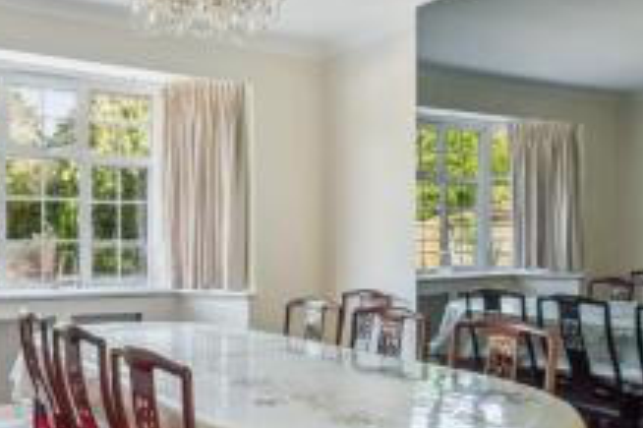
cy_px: 261
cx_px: 189
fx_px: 625
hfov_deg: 52.8
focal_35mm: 35
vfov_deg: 37.6
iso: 640
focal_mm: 16
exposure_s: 1/10
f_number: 5.6
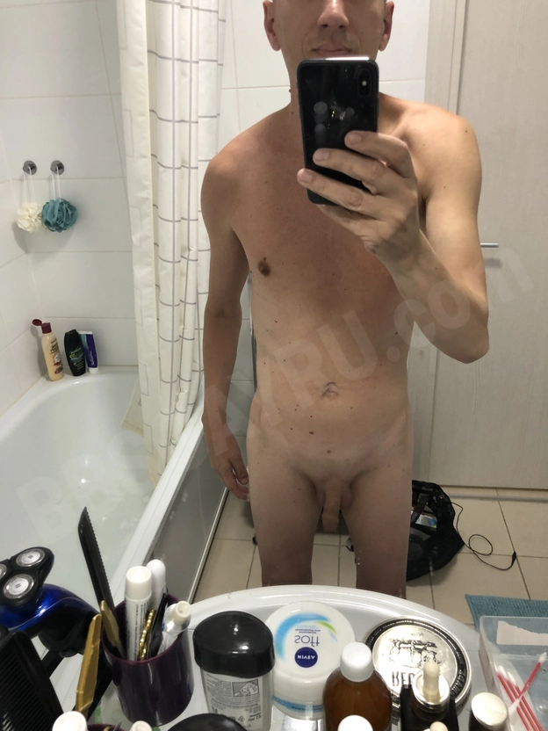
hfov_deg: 49.7
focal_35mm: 28
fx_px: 591
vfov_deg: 63.4
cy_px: 366
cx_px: 274
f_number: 1.8
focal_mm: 4
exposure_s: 1/15
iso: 50
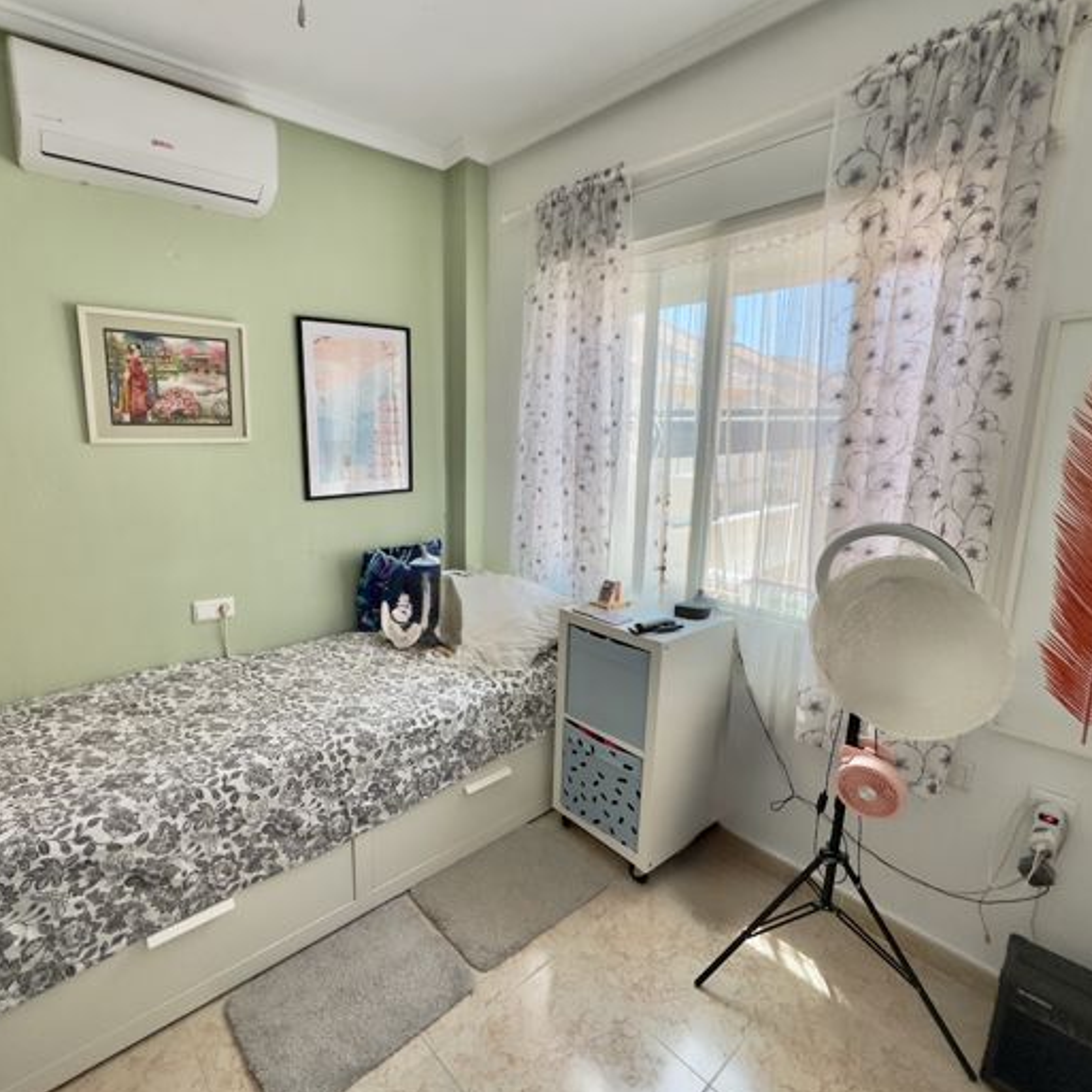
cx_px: 454
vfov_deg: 84.0
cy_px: 543
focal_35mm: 17
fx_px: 607
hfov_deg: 83.3
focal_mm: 2.22
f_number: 2.2
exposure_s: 1/131
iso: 40
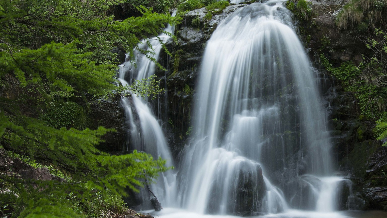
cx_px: 262
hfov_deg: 34.1
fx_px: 624
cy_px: 105
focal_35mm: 61
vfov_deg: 19.8
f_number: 8
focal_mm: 25
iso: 100
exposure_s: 4
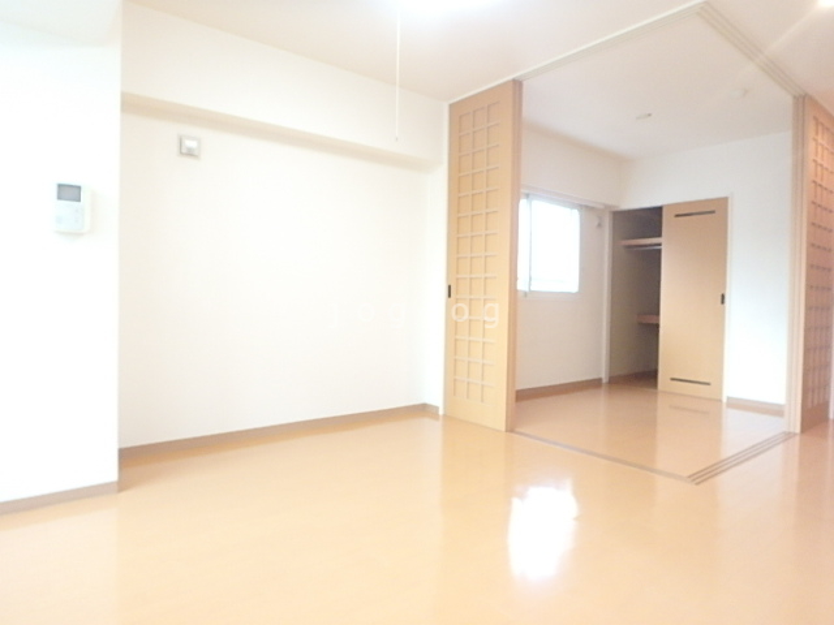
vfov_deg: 63.4
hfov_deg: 79.0
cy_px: 312
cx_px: 417
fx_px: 506
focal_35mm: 21
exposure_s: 1/30
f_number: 3.5
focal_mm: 3.7
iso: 640
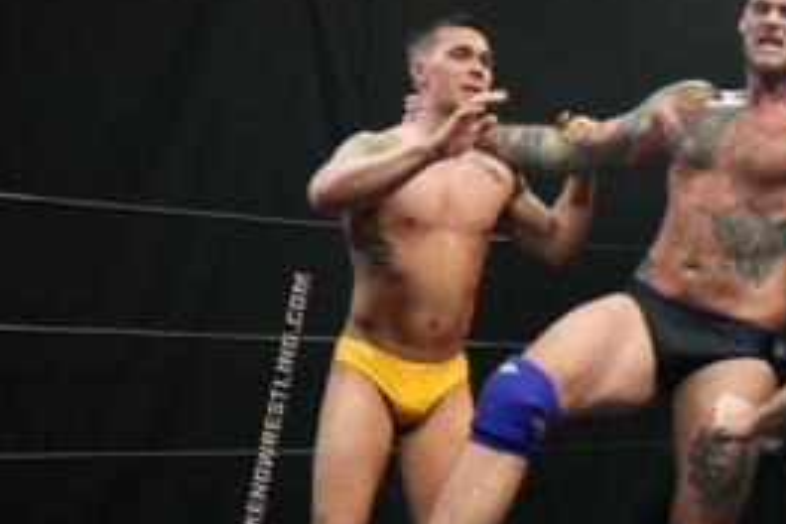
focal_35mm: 55
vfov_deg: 24.5
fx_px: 1201
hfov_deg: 34.1
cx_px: 718
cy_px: 333
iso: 12800
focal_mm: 29
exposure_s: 1/320
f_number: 3.5
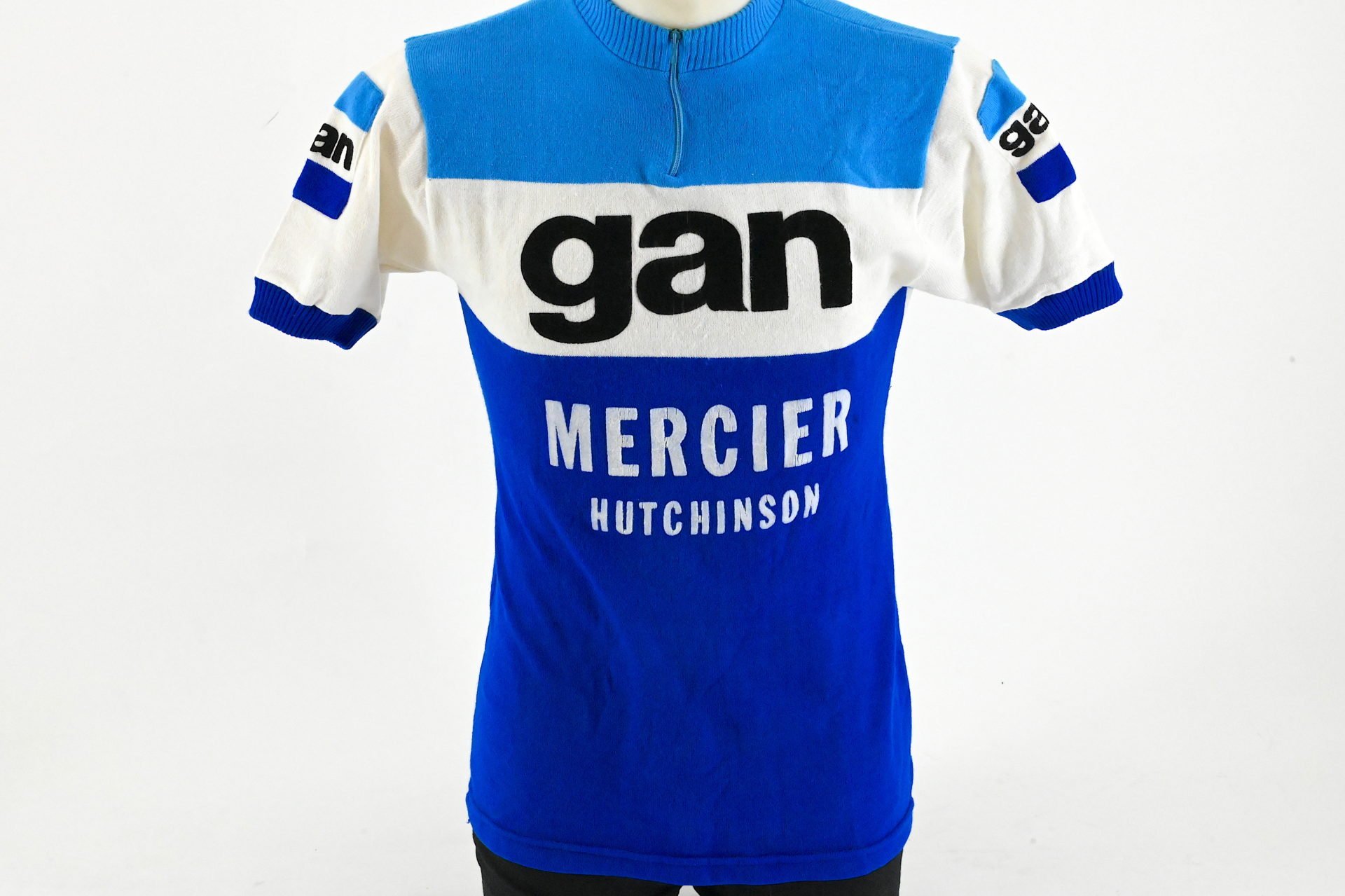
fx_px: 2614
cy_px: 448
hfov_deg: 28.9
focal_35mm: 70
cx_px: 672
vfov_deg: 19.4
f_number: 16
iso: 14400
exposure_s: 1/400
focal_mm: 70
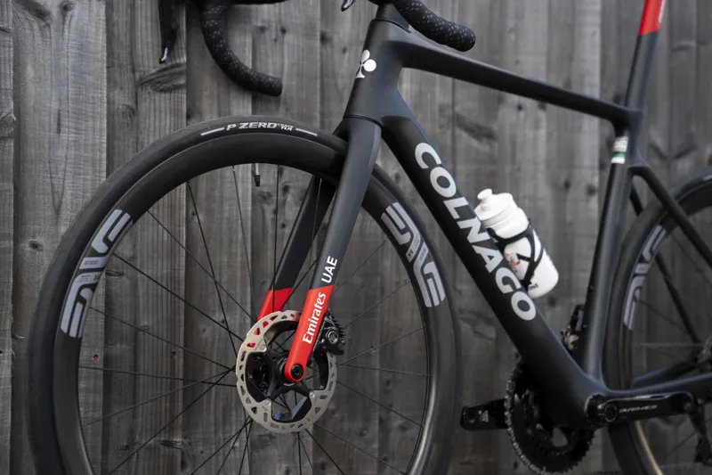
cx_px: 356
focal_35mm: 70
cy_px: 238
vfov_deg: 19.4
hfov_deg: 28.8
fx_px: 1384
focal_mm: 70
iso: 200
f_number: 2.8
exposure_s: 1/800
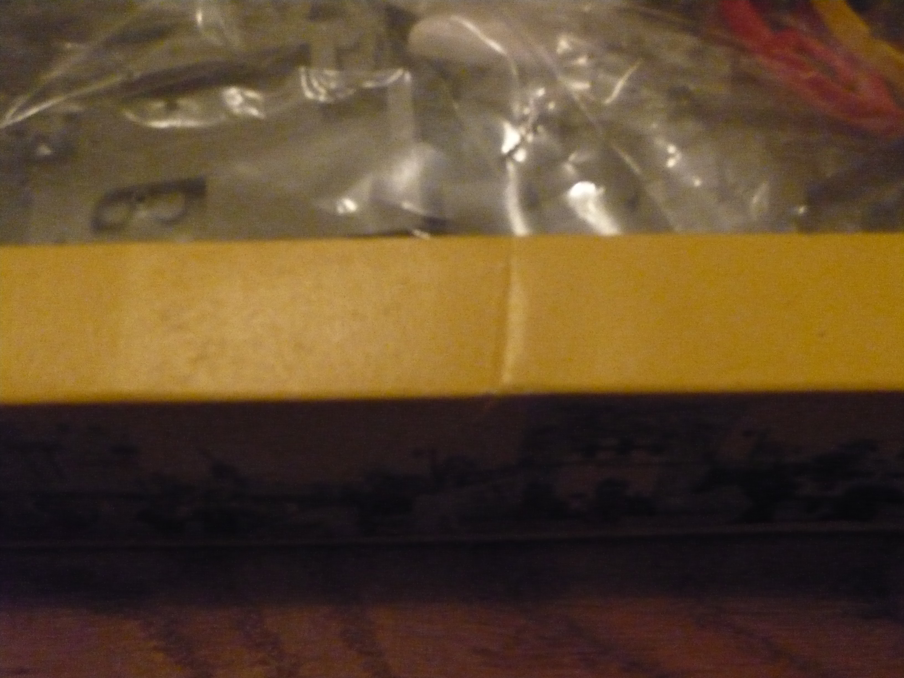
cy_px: 339
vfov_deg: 25.2
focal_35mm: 58
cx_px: 452
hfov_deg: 33.2
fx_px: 1515
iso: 1250
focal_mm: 9.5
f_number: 4.1
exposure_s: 1/13
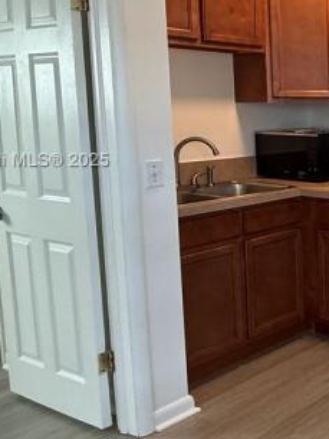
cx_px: 523
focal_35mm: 44
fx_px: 557
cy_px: 161
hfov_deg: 24.0
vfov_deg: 42.6
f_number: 2.2
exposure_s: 1/60
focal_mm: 2.22
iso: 250
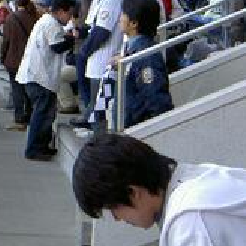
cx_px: 52
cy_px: 50
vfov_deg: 9.6
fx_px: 1463
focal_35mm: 182
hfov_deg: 9.6
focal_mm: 12.4
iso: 100
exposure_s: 1/80
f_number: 4.2
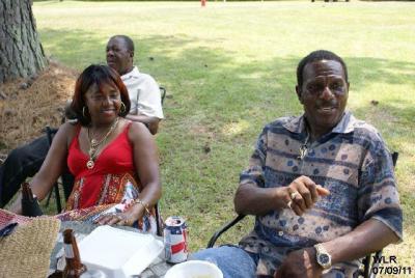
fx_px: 416
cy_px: 139
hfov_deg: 53.1
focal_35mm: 36
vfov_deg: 37.0
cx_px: 208
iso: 100
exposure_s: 1/100
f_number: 4.5
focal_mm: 24
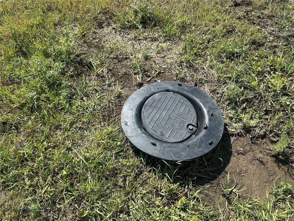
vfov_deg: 56.8
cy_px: 110
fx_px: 204
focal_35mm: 24
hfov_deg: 71.6
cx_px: 147
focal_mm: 6.86
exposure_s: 1/2469
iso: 80
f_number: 1.78
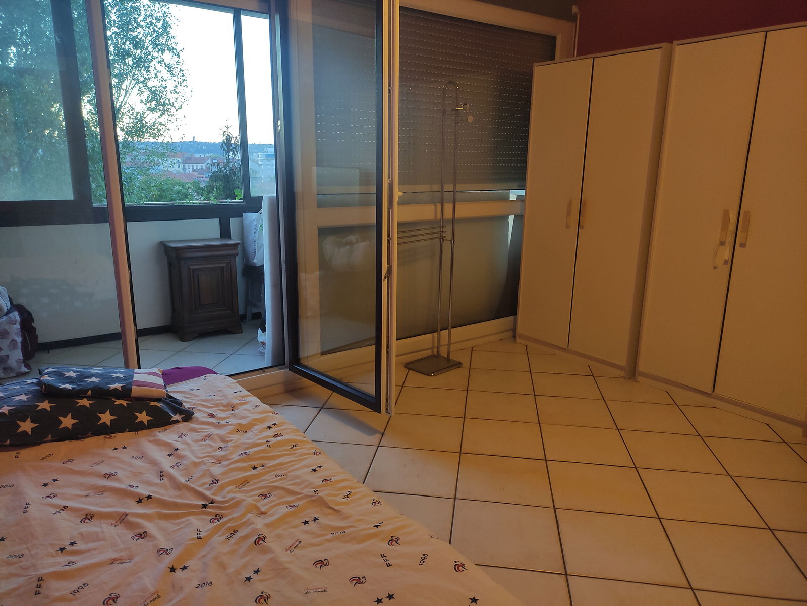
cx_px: 404
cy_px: 303
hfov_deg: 69.4
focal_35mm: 25
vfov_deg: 54.9
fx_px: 583
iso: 473
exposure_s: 1/20
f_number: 1.89
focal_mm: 5.43
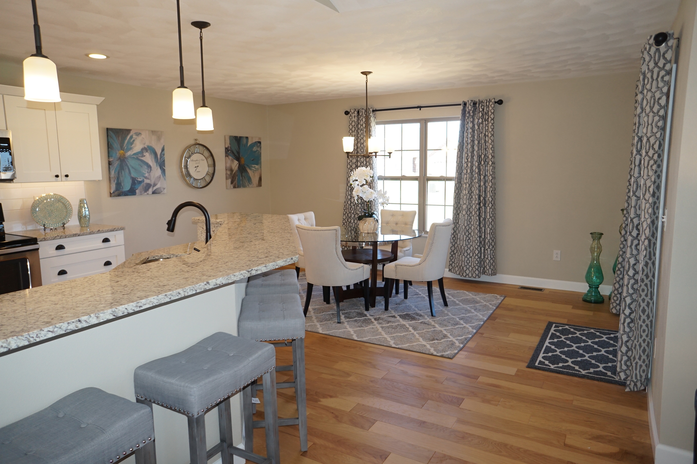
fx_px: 465
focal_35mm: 24
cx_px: 348
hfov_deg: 73.7
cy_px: 232
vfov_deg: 53.1
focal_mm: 16
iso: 400
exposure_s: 1/160
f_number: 4
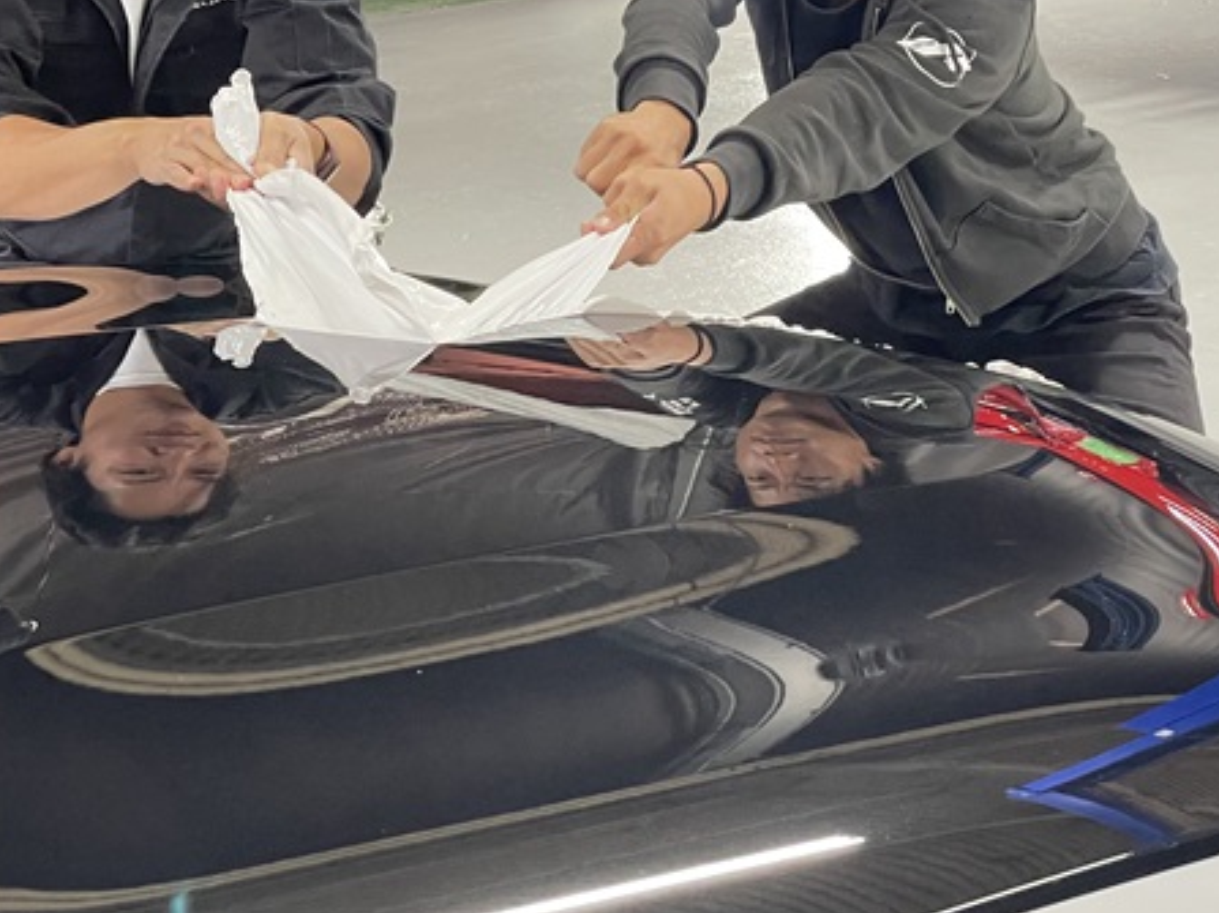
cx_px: 494
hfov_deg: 21.1
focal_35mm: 93
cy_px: 264
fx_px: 3274
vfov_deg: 15.8
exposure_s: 1/60
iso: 250
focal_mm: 6
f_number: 2
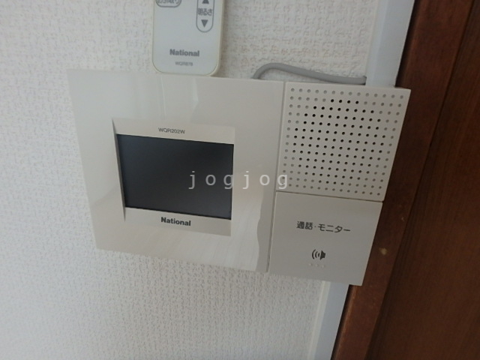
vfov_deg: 63.4
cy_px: 180
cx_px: 240
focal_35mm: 21
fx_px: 291
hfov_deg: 79.0
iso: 320
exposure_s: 1/40
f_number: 3.5
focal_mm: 3.7
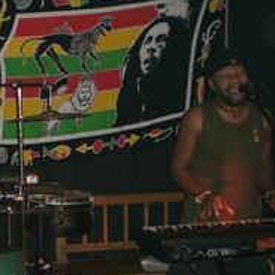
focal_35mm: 64
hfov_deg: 26.3
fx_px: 575
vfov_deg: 26.7
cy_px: 182
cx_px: 45
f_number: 3.1
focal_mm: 6.3
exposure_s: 1/30
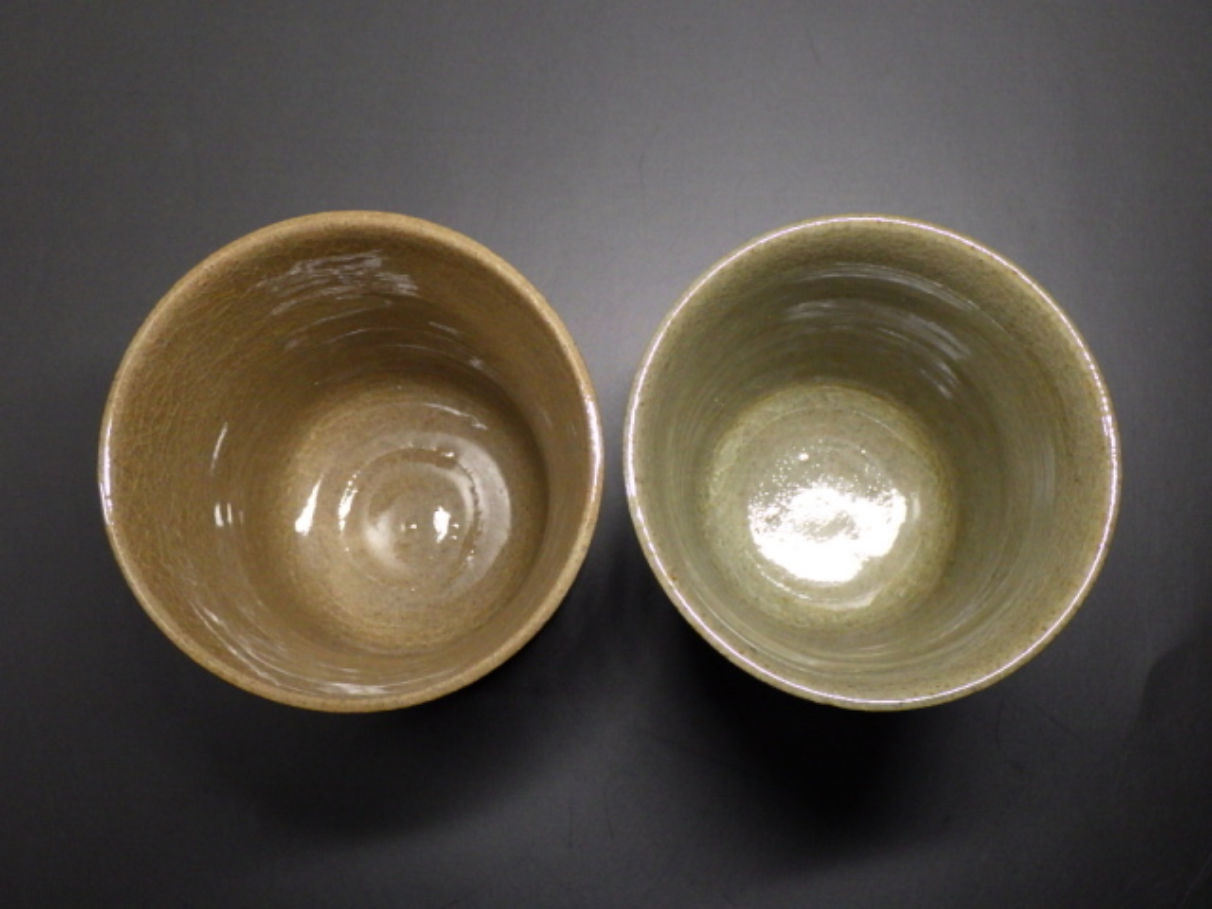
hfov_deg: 37.5
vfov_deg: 28.6
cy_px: 454
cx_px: 606
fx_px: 1786
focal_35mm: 51
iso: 160
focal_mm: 9.1
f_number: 4.4
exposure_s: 1/60
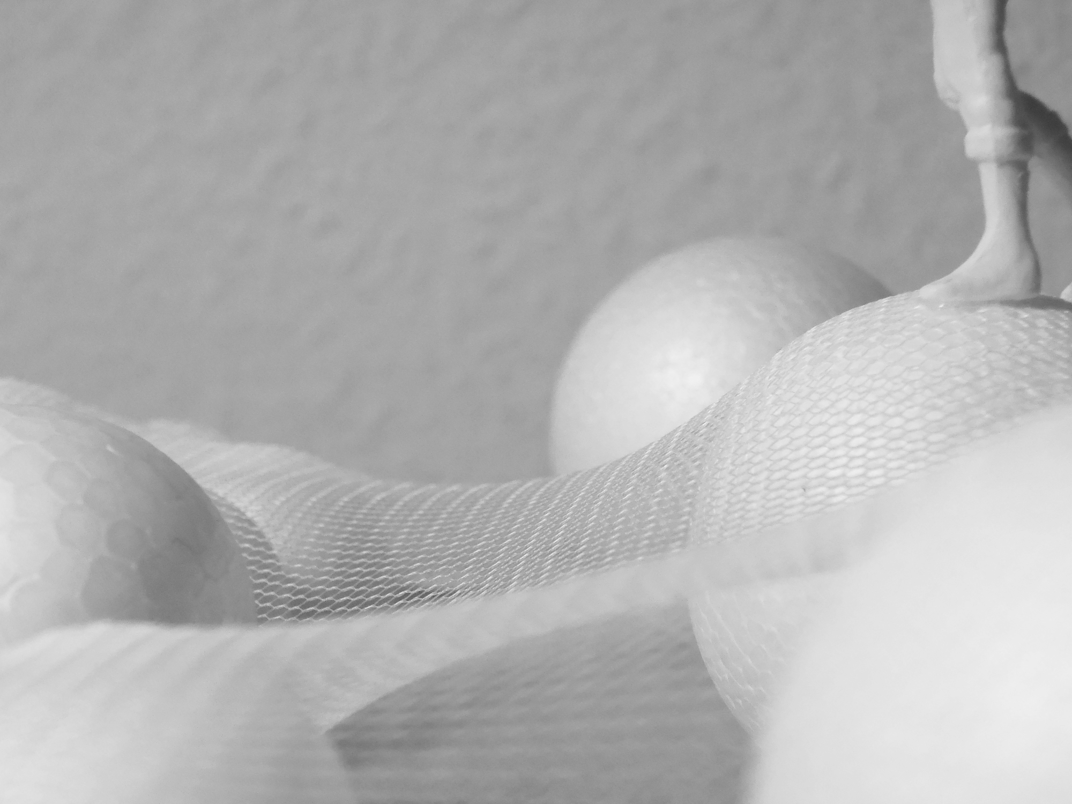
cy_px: 402
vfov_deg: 14.5
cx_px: 536
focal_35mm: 102
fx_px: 3159
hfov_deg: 19.3
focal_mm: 18.2
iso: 200
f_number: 5.1
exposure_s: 1/15
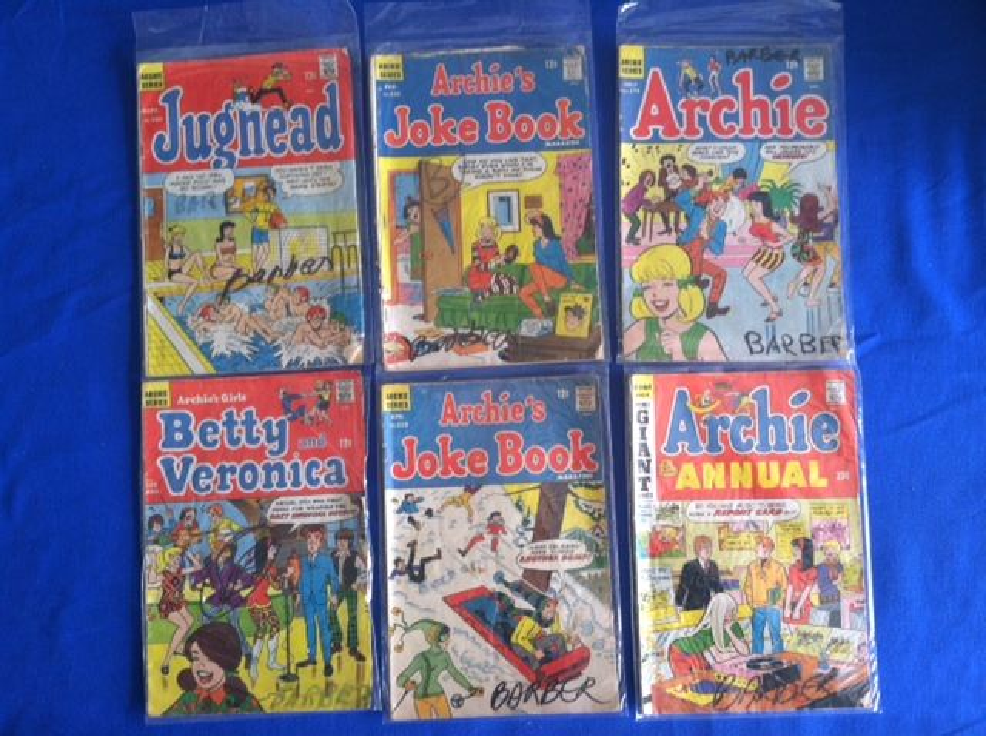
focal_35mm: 35
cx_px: 493
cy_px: 368
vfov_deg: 40.6
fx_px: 995
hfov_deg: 52.7
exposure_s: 1/17
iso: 80
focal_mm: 3.85
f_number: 2.8
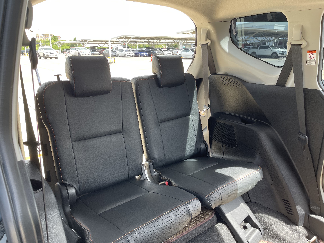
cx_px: 162
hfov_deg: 69.4
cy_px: 122
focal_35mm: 25
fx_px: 234
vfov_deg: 54.9
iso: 32
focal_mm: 5.1
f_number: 1.6
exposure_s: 1/208
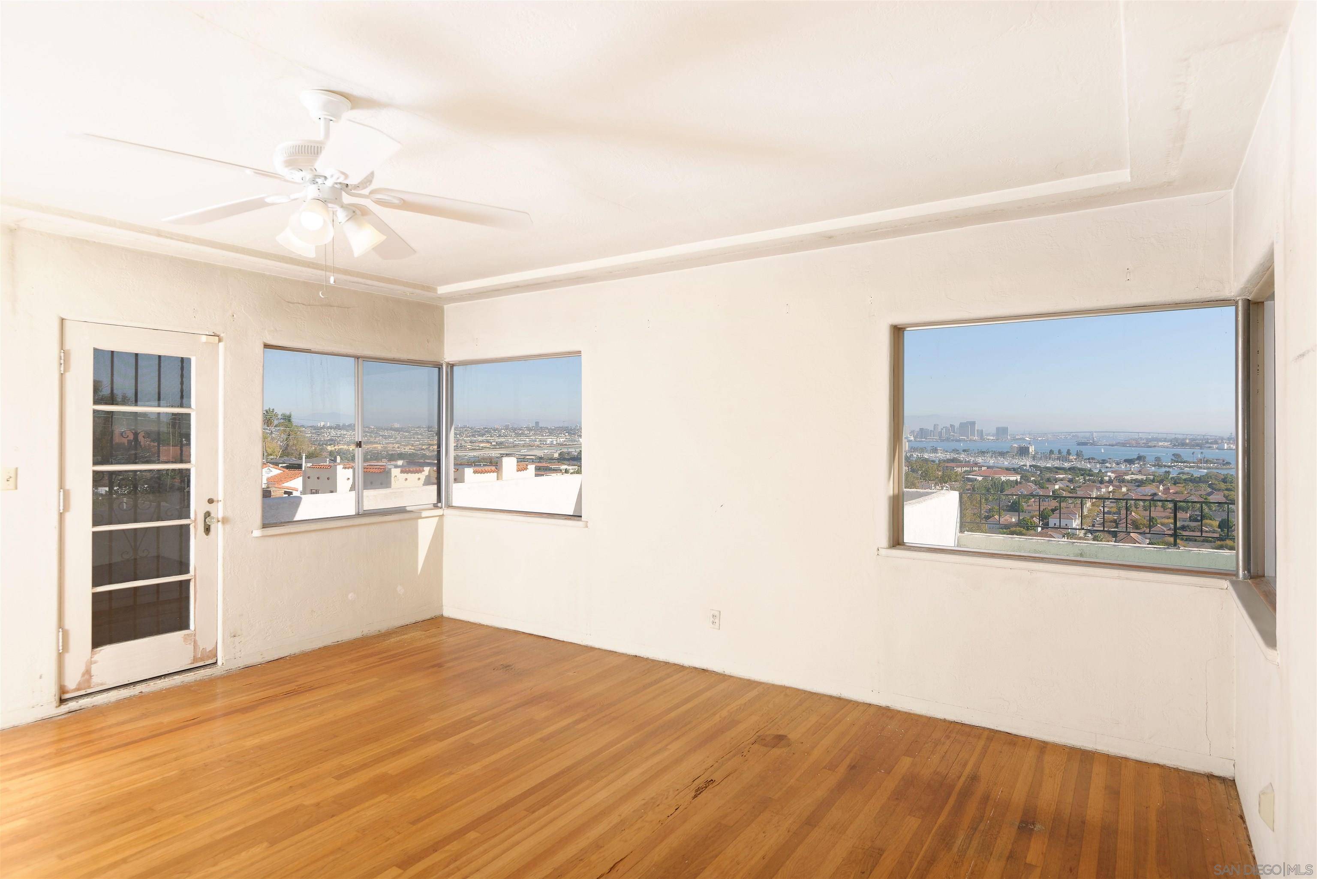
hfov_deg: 86.9
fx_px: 695
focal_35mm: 19
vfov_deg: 64.6
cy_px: 440
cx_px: 658
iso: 100
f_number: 6.3
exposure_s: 1/250
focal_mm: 19
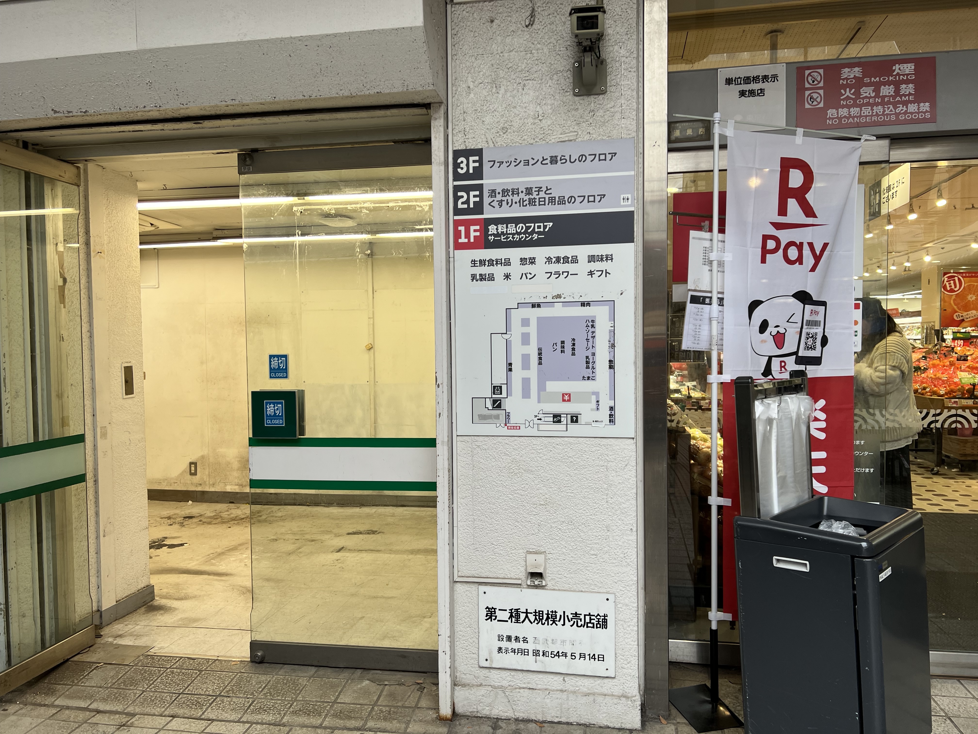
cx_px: 489
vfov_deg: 53.1
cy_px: 367
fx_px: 735
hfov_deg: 67.3
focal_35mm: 26
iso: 40
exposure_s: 1/100
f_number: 1.5
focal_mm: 5.7
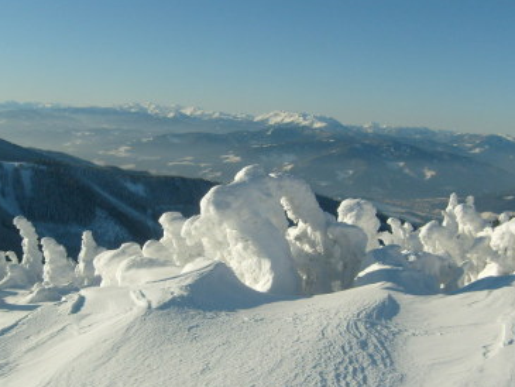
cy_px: 251
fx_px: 685
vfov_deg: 31.3
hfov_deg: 41.2
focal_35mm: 46
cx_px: 248
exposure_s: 1/500
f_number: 7.1
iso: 80
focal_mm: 5.8
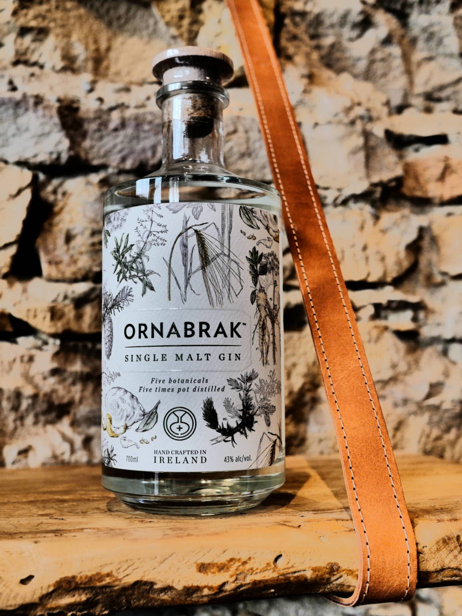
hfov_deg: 36.0
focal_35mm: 40
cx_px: 231
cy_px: 308
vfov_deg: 46.8
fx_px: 712
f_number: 3.5
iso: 400
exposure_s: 1/60
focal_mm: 20
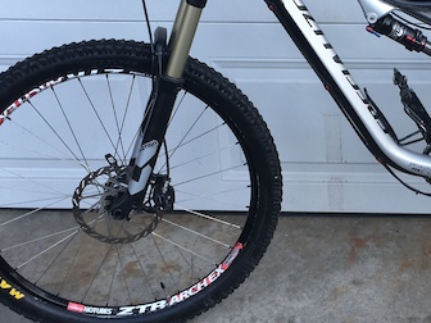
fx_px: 859
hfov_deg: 27.3
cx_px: 380
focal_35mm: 69
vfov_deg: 21.3
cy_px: 133
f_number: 2.2
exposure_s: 1/60
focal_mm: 4.15
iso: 25
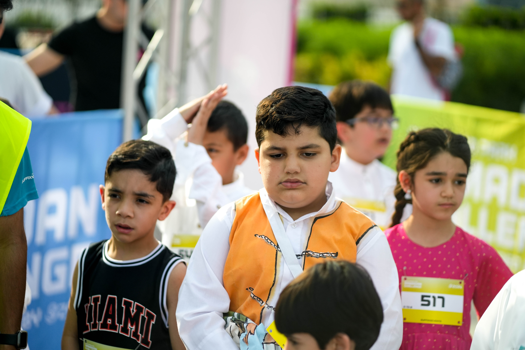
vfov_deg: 16.1
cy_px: 175
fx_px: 1239
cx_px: 262
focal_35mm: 85
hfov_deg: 23.9
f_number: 1.8
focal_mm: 85
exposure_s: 1/1000
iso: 640
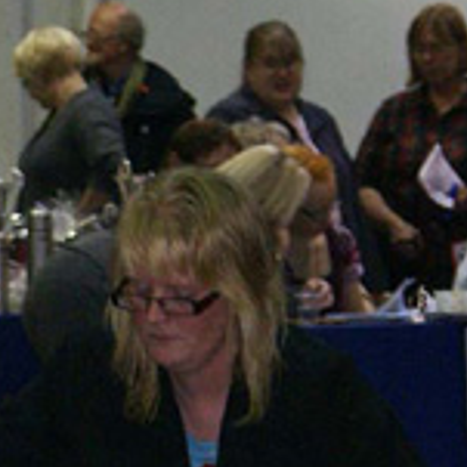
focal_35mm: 474
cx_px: -43
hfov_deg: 3.7
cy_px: 530
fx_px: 7235
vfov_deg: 3.7
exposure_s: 1/125
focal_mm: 70
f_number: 5.6
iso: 400
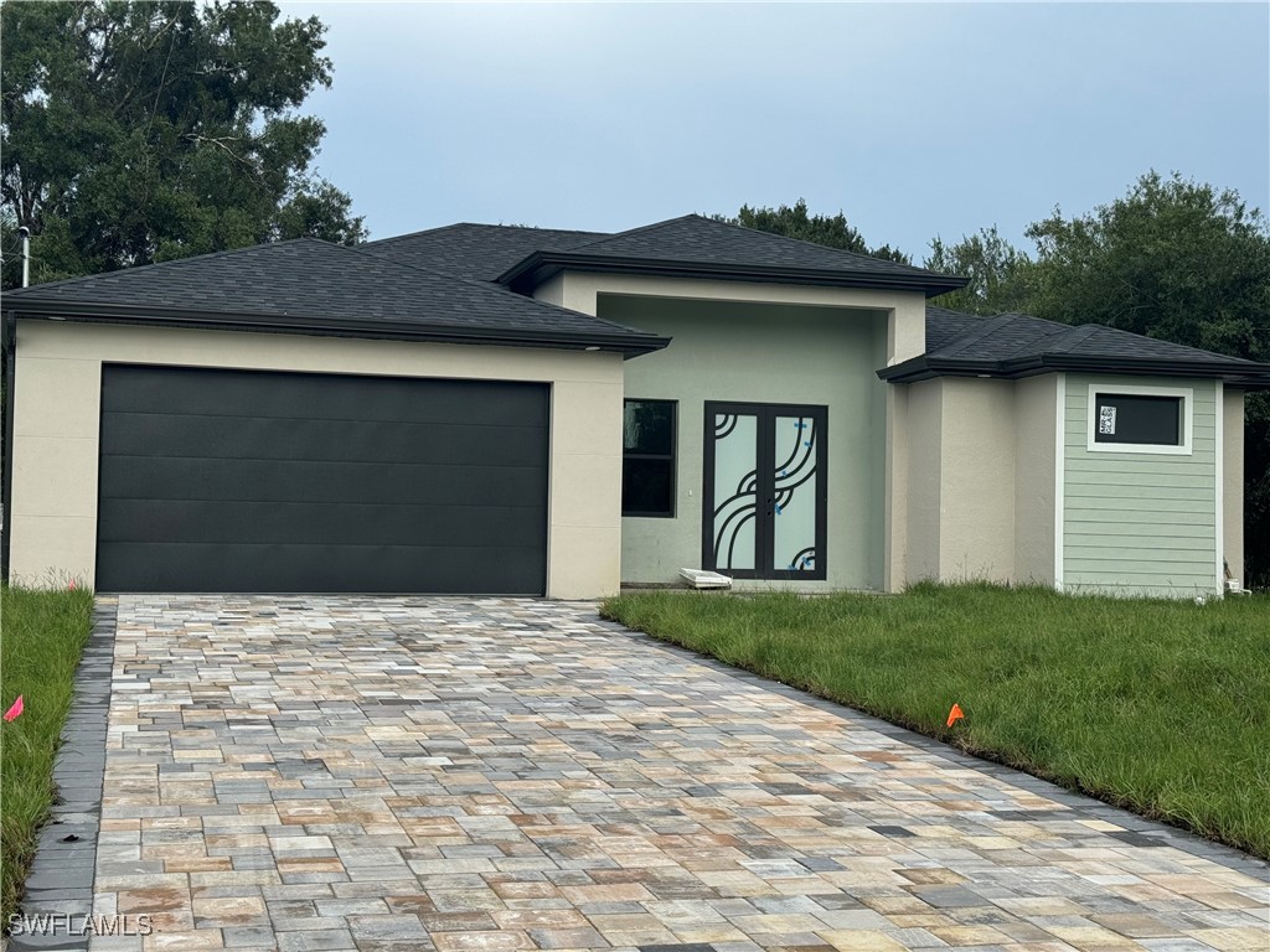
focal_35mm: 48
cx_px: 635
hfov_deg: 39.7
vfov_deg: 30.3
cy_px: 476
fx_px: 1761
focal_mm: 6.76
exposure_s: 1/2959
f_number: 1.78
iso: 64
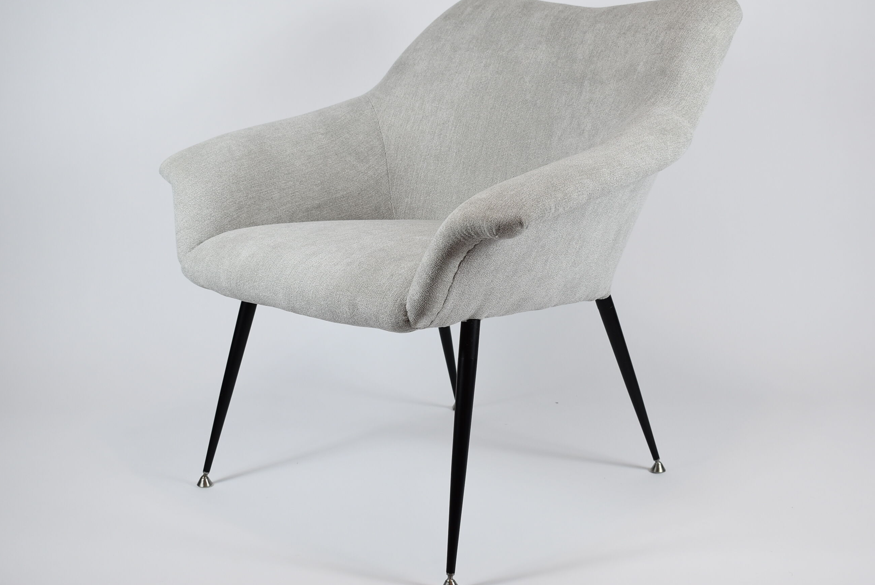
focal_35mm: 52
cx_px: 461
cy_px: 283
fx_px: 1265
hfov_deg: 38.1
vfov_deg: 26.0
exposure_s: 1/125
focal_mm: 30
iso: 560
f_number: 5.6
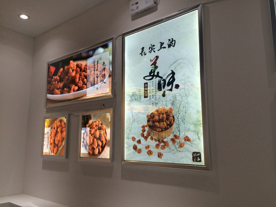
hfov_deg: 61.6
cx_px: 138
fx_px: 231
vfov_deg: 48.3
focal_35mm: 29
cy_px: 104
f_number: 2.2
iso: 40
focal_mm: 4.15
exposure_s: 1/100
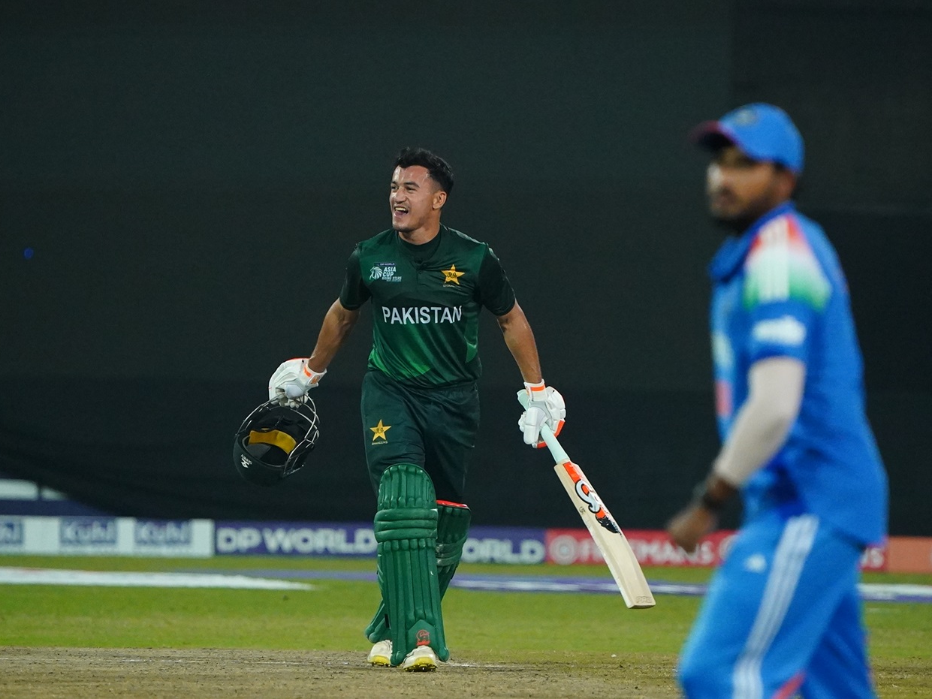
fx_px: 22161
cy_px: 350
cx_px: 472
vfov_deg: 1.8
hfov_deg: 2.4
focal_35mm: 823
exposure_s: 1/1000
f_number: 6.3
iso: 8000
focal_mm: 506
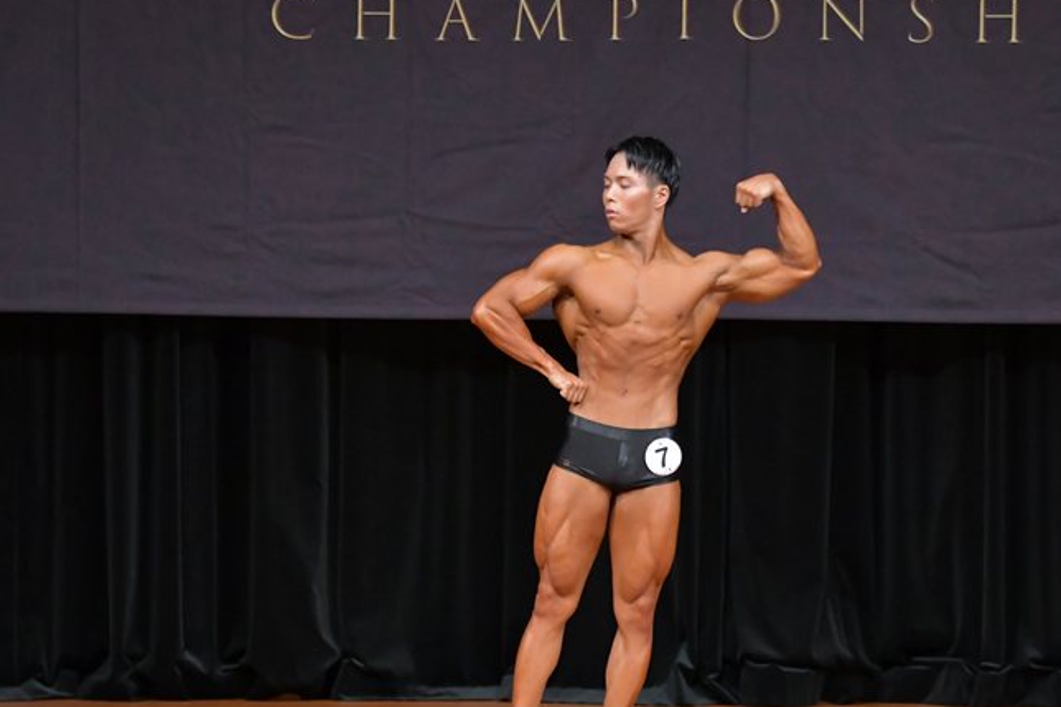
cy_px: 417
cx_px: 607
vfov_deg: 4.5
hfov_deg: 6.7
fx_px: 9045
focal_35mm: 307
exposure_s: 1/400
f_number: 5.6
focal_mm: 170
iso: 5000
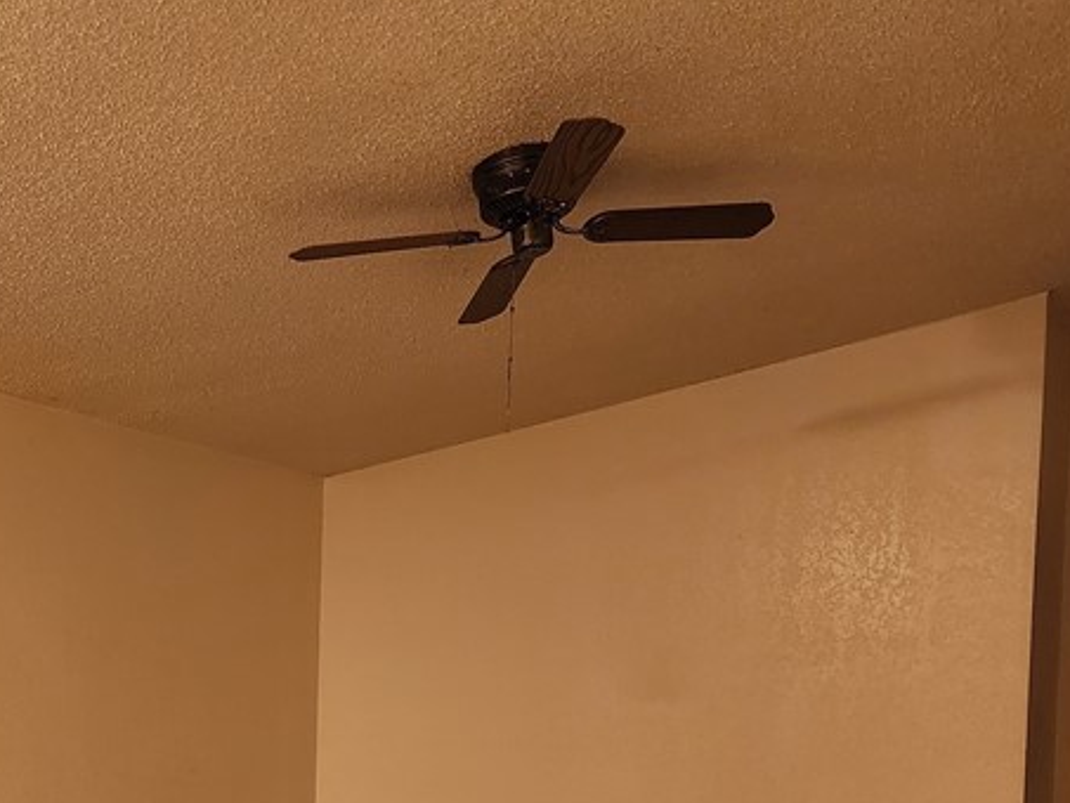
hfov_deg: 35.7
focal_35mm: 52
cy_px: 772
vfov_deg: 26.8
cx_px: 231
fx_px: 1608
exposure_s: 1/120
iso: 640
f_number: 1.8
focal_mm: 6.4
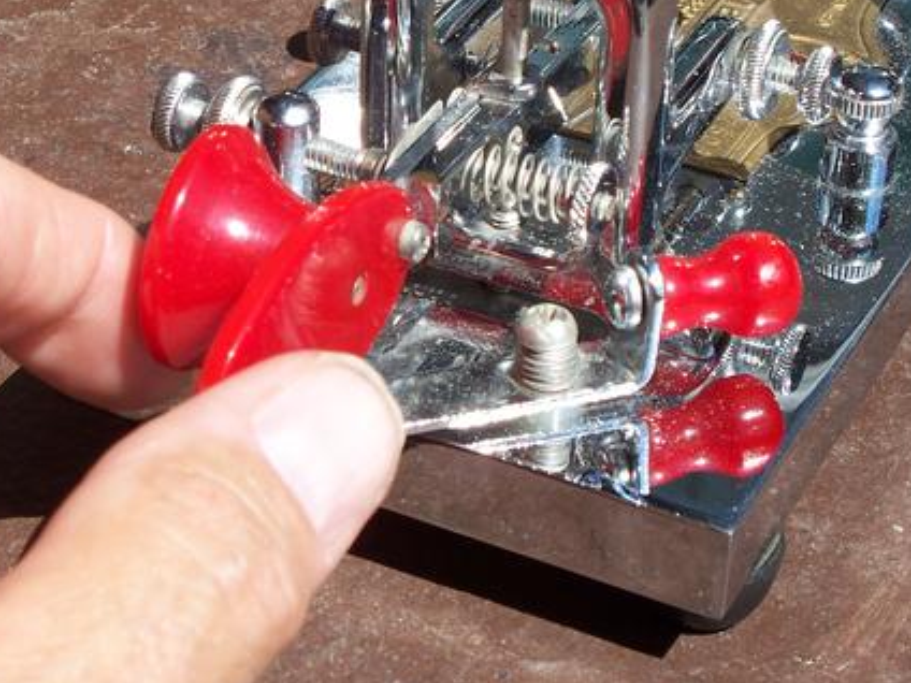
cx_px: 316
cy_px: 180
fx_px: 3026
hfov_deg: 17.1
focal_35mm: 115
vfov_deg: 12.8
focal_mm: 12.89
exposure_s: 1/320
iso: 80
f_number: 5.6
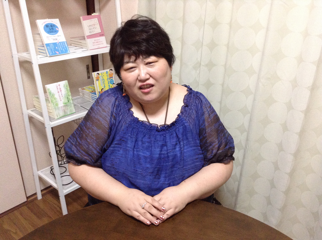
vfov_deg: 42.8
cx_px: 161
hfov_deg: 55.4
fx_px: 307
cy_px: 120
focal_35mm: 33
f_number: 2.4
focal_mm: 3.3
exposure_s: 1/24
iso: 200
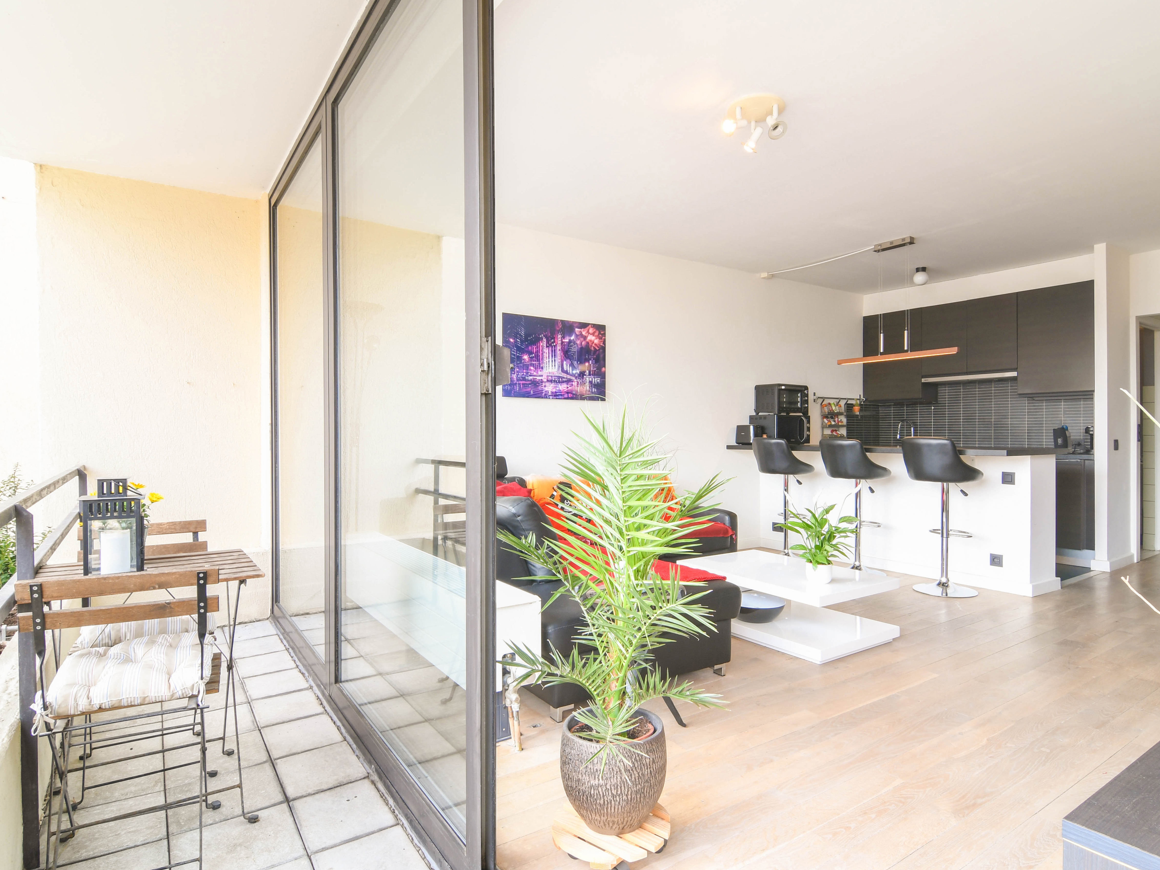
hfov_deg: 87.7
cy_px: 433
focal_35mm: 18
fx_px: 603
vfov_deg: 71.6
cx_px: 609
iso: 320
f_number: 10
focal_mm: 11
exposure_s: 1/15
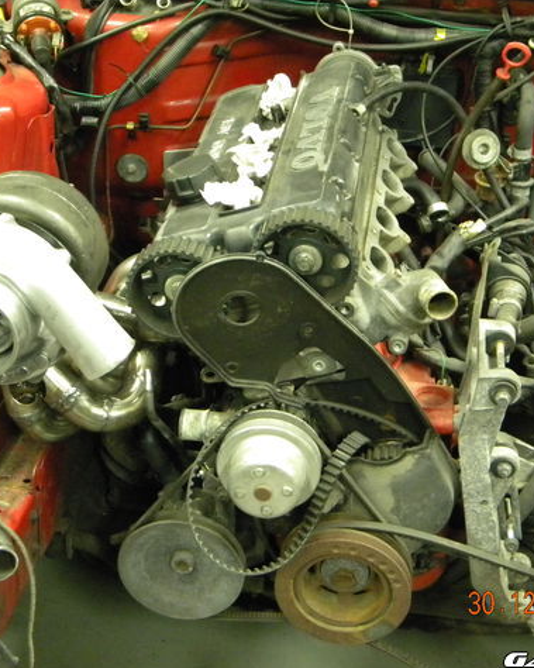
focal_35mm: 62
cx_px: 294
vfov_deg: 30.5
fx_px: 1225
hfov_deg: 24.6
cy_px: 335
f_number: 3.9
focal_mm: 8.6
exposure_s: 1/13.2
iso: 800
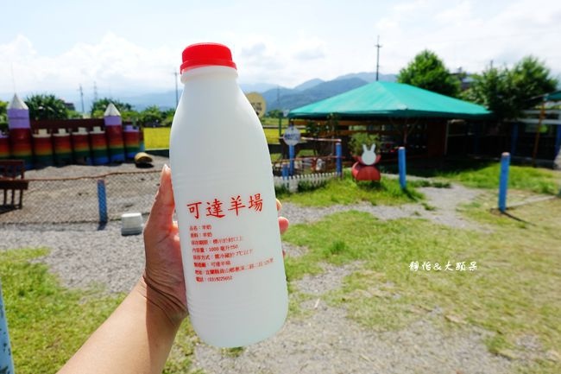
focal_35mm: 24
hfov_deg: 73.8
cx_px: 280
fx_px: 374
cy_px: 187
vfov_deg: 53.1
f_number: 4
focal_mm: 9
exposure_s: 1/1000
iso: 125
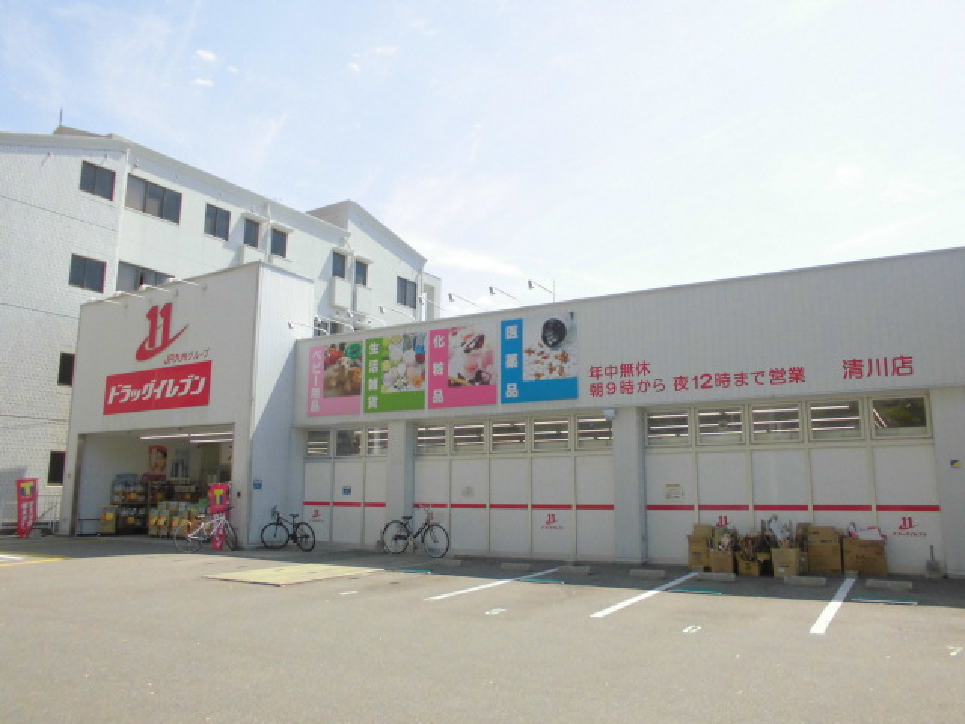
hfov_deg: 67.3
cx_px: 482
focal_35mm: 26
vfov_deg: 53.1
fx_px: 725
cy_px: 362
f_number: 3.5
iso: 100
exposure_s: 1/500
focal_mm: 4.6
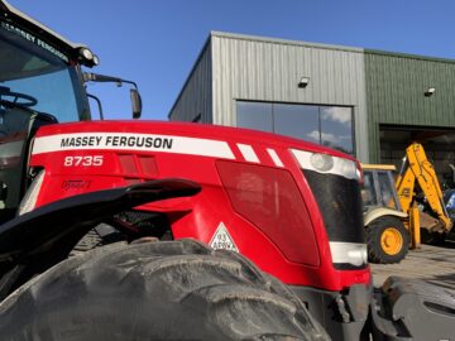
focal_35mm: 29
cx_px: 228
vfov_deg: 48.2
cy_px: 170
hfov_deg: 61.7
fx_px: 381
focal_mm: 3
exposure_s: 1/1675
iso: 16
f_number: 1.8
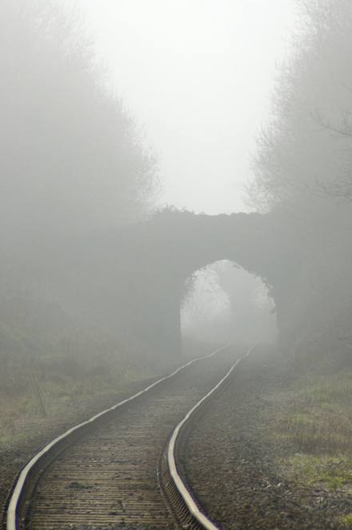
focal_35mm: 462
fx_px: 6790
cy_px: 289
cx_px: 221
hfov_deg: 3.0
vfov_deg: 4.5
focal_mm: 200
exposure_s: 1/400
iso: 200
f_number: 7.1
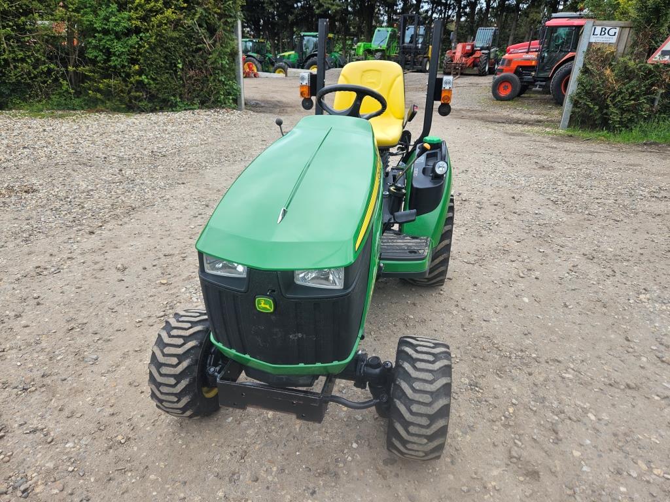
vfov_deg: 58.9
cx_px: 335
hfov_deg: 73.9
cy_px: 251
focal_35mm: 23
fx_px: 445
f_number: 1.8
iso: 25
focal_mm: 5.4
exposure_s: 1/385
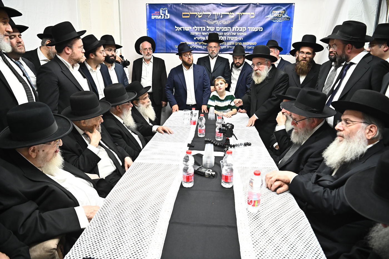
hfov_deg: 73.8
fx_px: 259
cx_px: 194
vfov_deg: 53.1
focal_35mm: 24
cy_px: 130
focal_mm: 24
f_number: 4
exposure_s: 1/200
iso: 3200
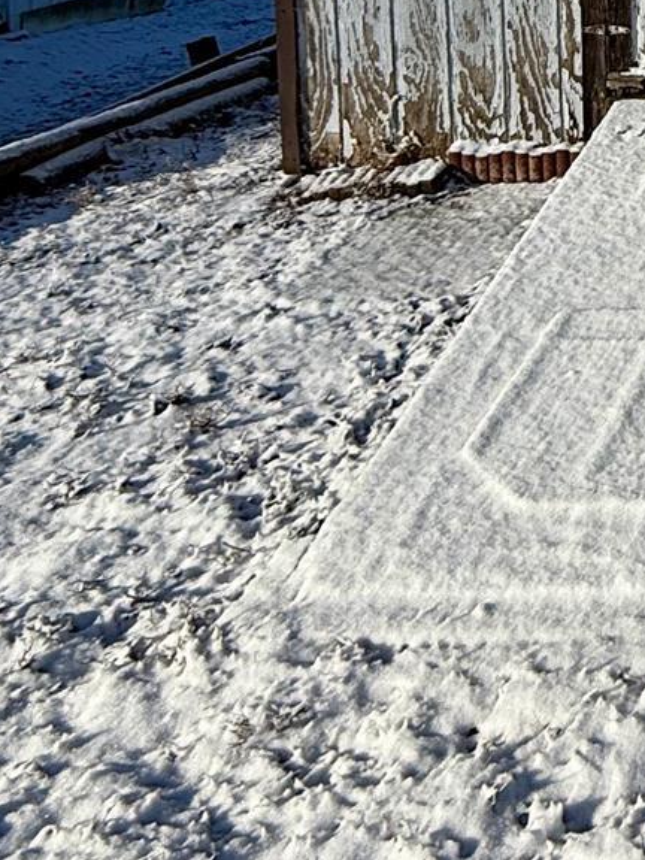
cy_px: -137
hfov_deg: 21.4
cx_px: 999
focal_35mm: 56
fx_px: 1391
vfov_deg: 30.0
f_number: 2.2
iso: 50
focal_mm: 2.22
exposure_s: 1/3891
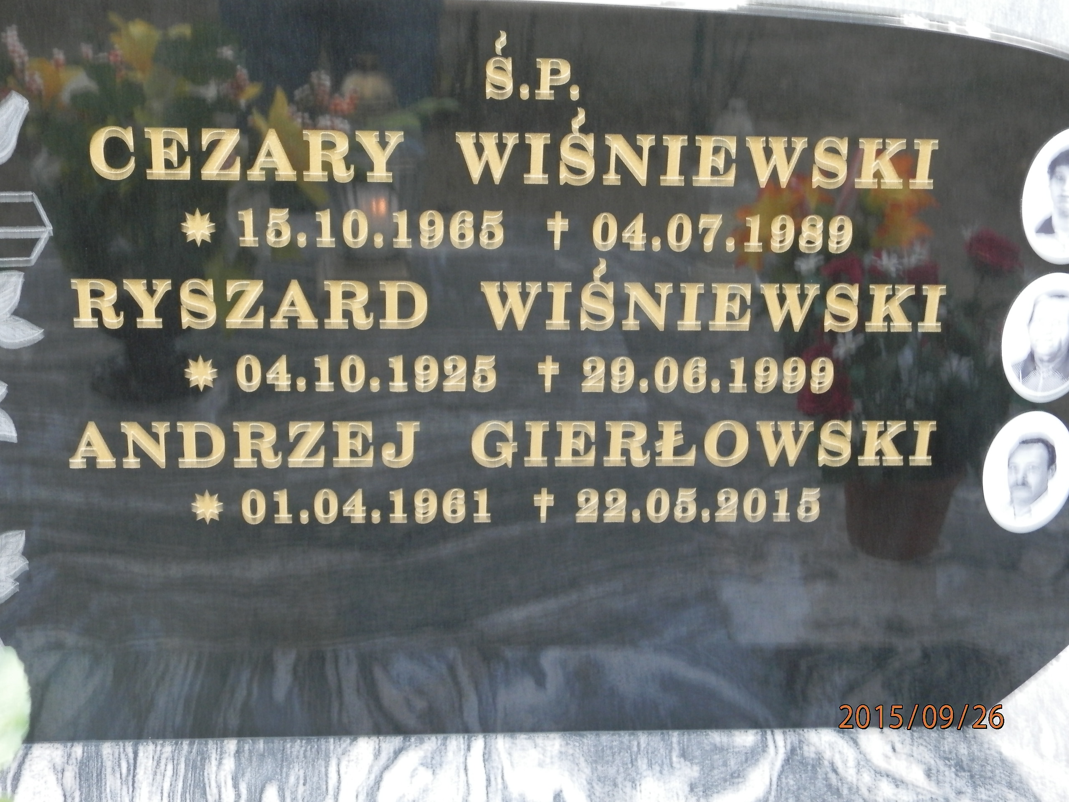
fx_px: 1698
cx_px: 534
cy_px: 401
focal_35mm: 55
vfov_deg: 26.6
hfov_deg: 34.9
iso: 200
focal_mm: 9.9
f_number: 3.8
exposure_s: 1/20
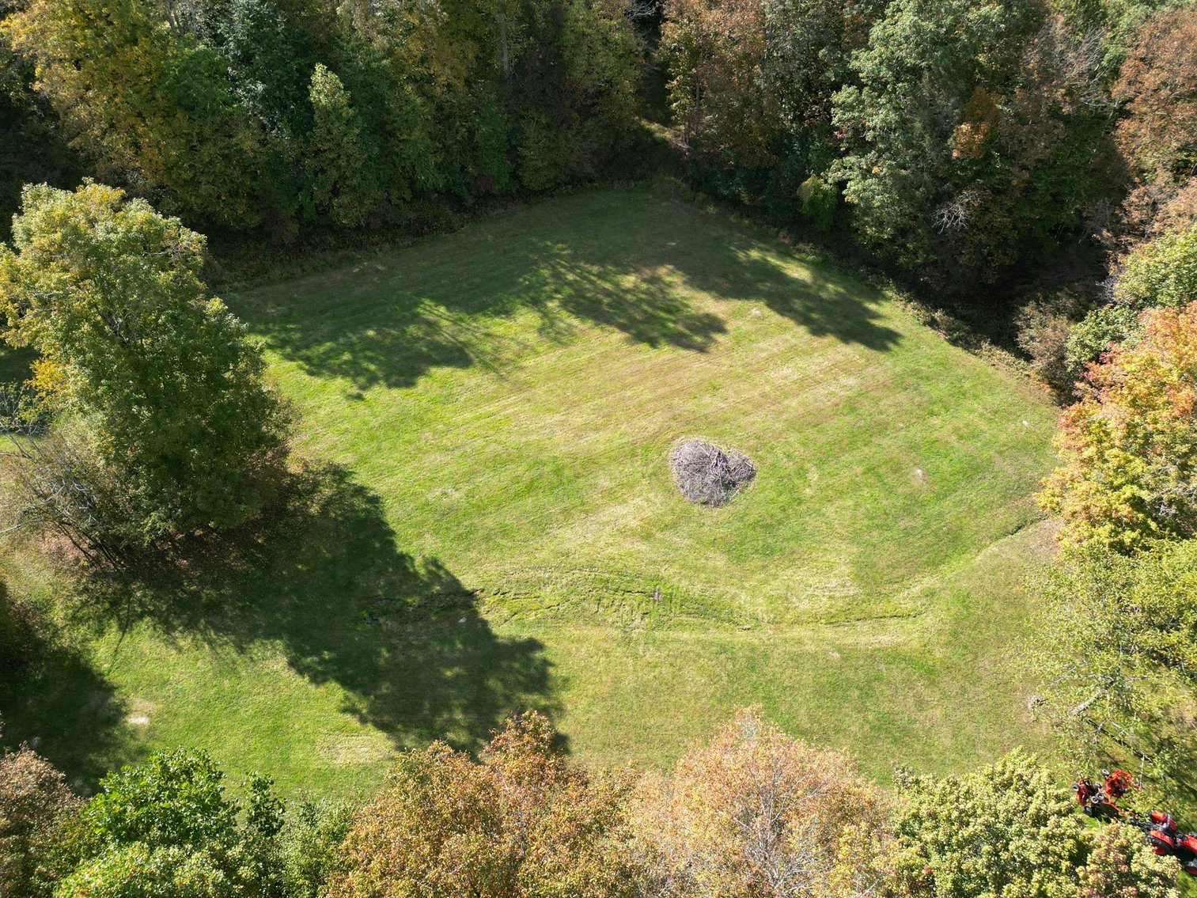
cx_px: 598
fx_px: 830
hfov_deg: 71.6
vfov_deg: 56.8
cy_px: 449
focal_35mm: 24
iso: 100
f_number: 1.7
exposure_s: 1/800
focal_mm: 6.72
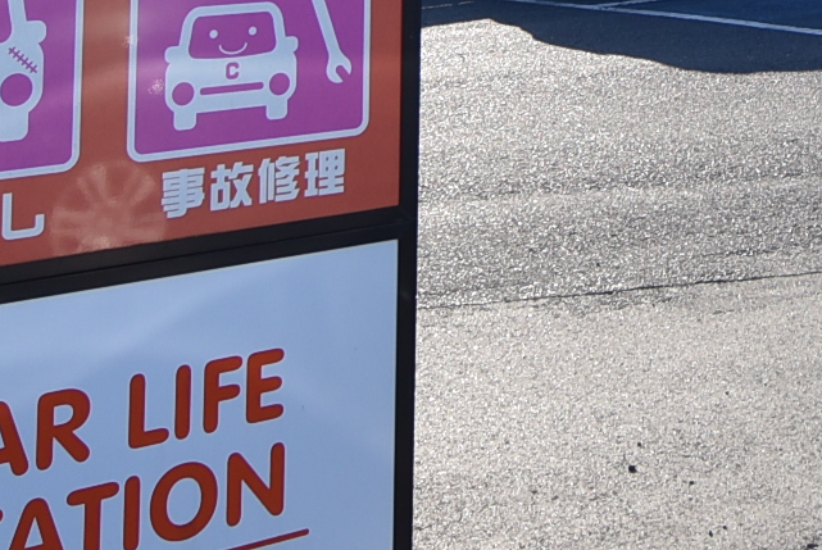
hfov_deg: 22.5
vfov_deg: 14.5
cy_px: -418
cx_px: 959
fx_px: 1920
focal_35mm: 84
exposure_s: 1/640
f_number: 3.5
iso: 100
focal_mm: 12
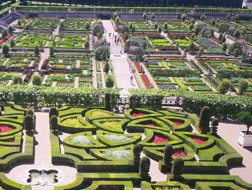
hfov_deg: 33.6
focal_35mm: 56
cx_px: 61
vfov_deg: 25.9
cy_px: 137
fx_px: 408
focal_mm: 6
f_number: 4.5
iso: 100
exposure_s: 1/268
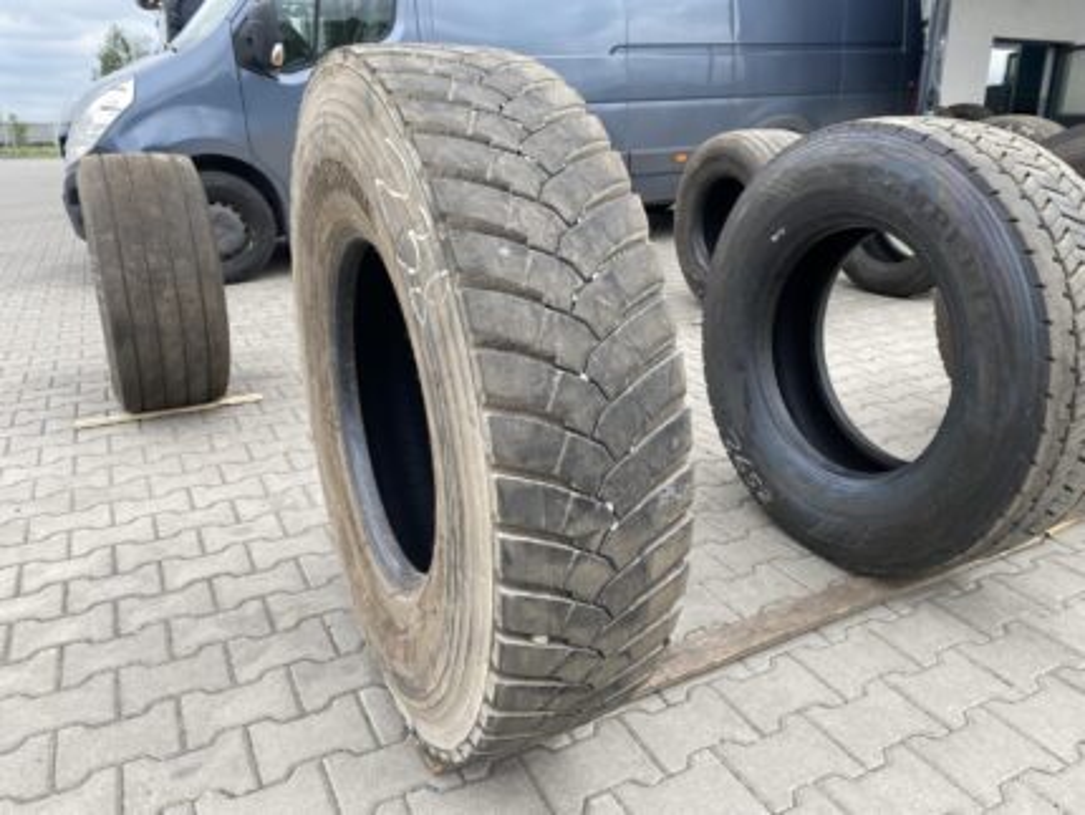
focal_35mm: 26
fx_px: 815
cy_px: 408
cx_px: 542
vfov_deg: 53.1
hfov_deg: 67.3
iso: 32
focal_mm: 4.25
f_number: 1.8
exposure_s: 1/640
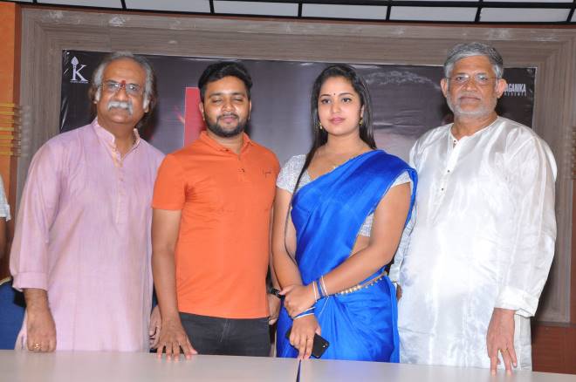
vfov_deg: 21.5
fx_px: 1007
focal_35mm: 63
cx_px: 288
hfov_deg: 31.9
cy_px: 191
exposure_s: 1/125
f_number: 7.1
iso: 640
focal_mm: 42
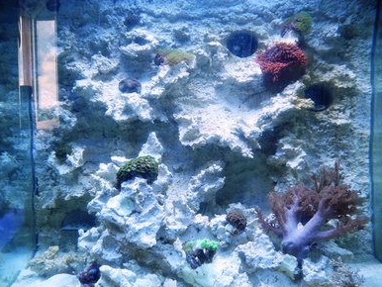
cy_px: 147
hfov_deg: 61.6
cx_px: 186
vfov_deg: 48.3
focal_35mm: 29
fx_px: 320
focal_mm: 6
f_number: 2.8
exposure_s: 1/128
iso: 100
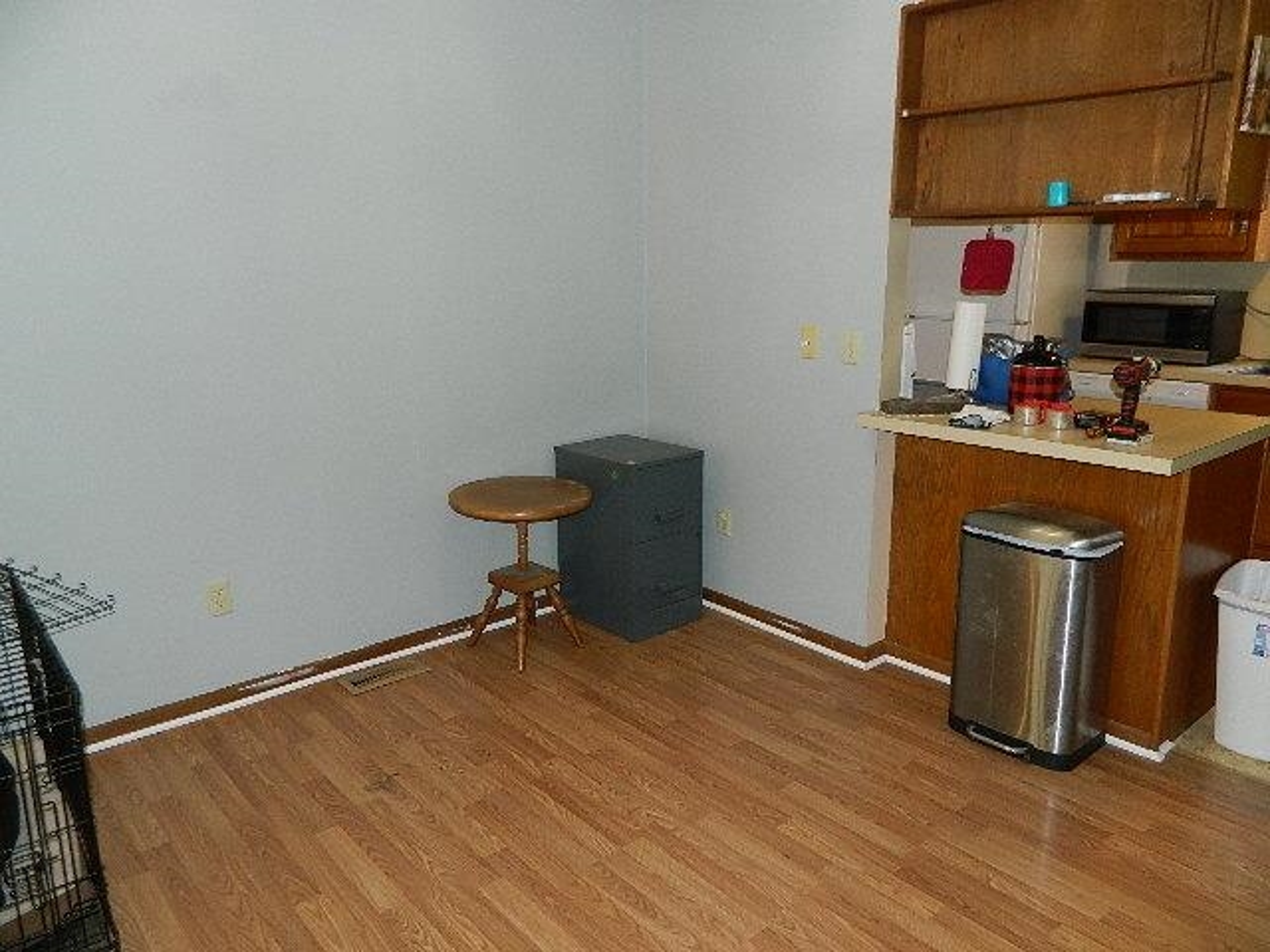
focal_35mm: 25
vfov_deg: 54.9
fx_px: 917
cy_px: 476
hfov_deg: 69.4
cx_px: 635
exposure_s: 1/30
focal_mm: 4.5
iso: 200
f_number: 3.1
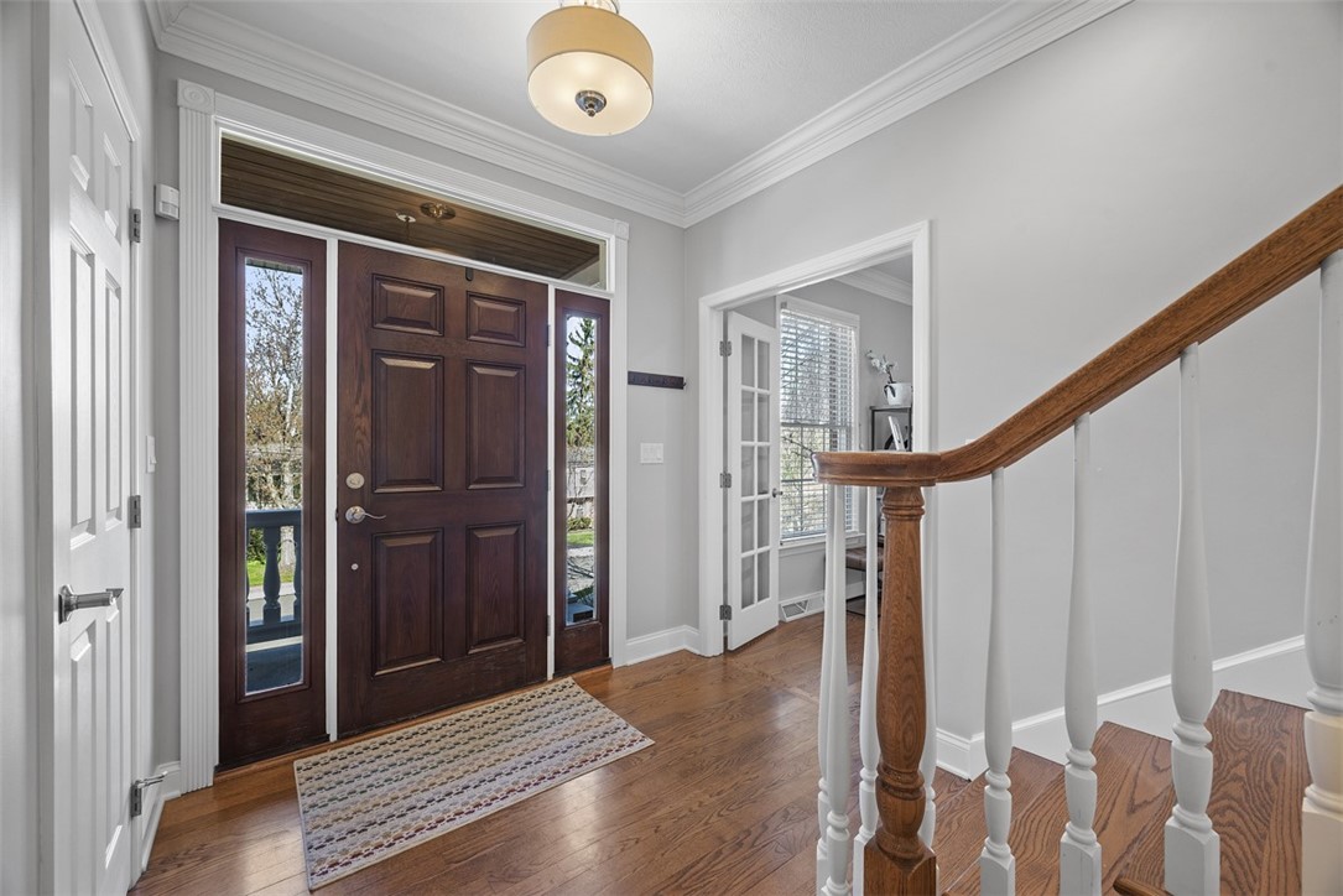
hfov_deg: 104.2
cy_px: 448
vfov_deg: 81.2
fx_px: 522
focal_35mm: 14
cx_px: 672
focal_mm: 14
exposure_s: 1/3
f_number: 8
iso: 400
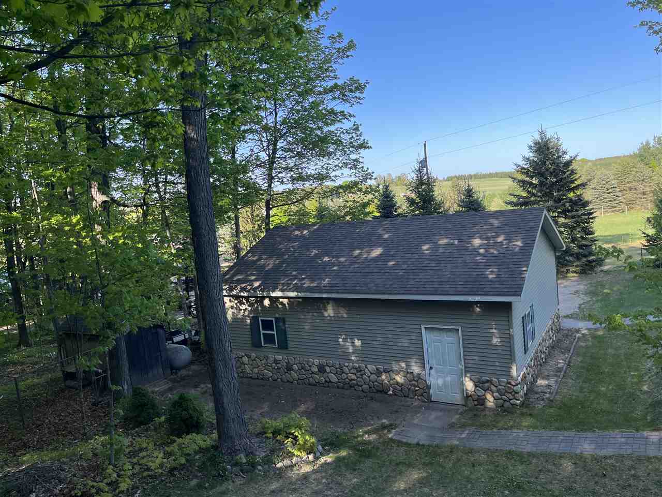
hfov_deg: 67.3
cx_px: 331
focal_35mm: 26
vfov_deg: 53.1
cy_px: 248
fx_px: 497
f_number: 1.6
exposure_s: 1/858
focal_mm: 5.1
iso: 50
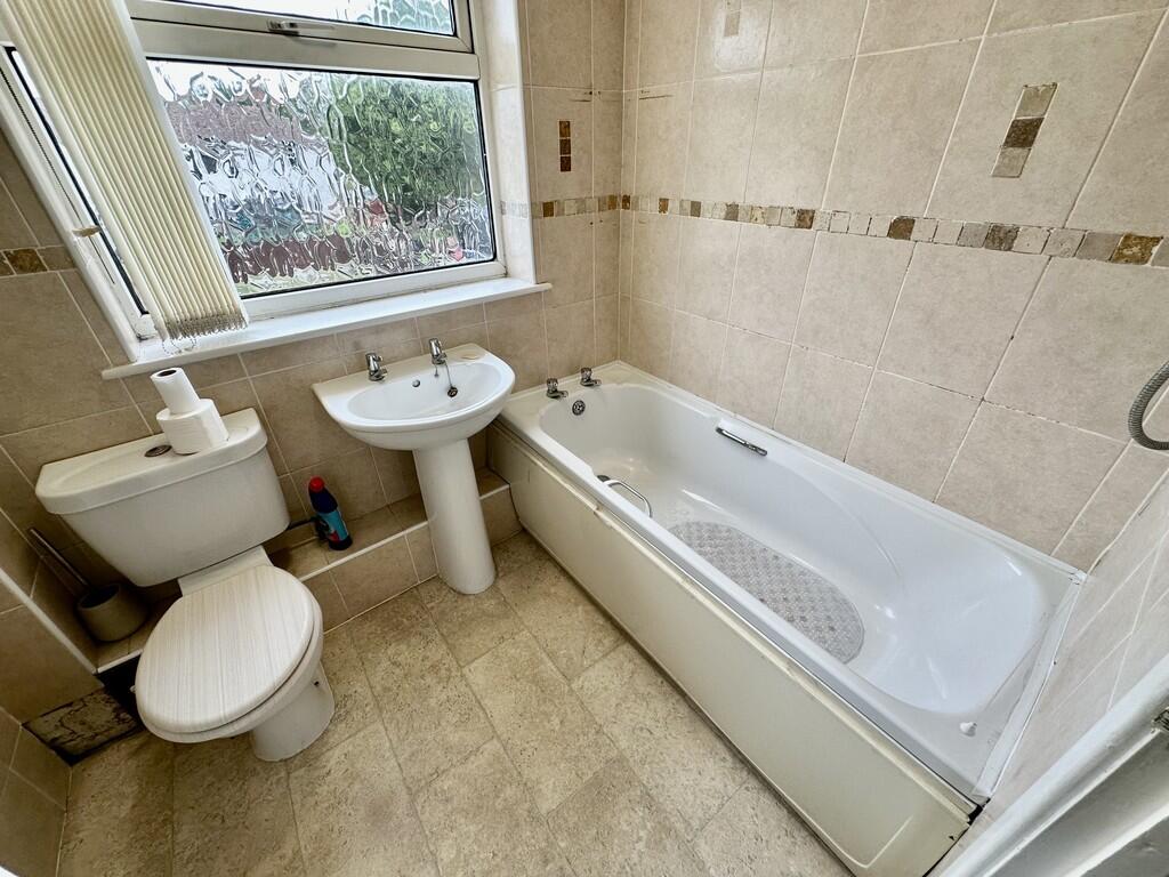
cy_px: 438
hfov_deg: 102.1
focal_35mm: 14
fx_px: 473
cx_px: 584
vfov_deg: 85.7
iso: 80
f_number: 2.2
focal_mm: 2.22
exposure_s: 1/100
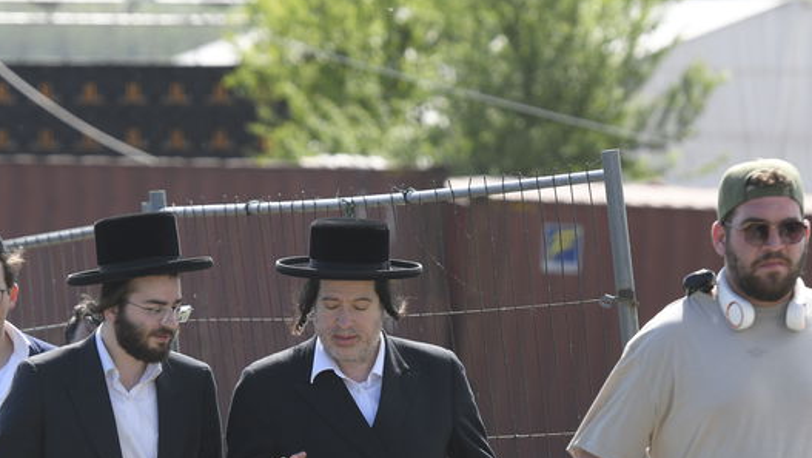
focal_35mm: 459
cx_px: 424
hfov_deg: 4.7
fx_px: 9887
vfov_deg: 2.6
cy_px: 554
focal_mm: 165
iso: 100
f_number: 5
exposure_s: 1/320
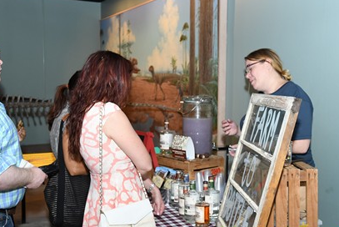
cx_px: 192
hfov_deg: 39.0
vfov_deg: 26.7
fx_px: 478
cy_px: 120
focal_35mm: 51
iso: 800
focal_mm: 25
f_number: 3.2
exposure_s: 1/125
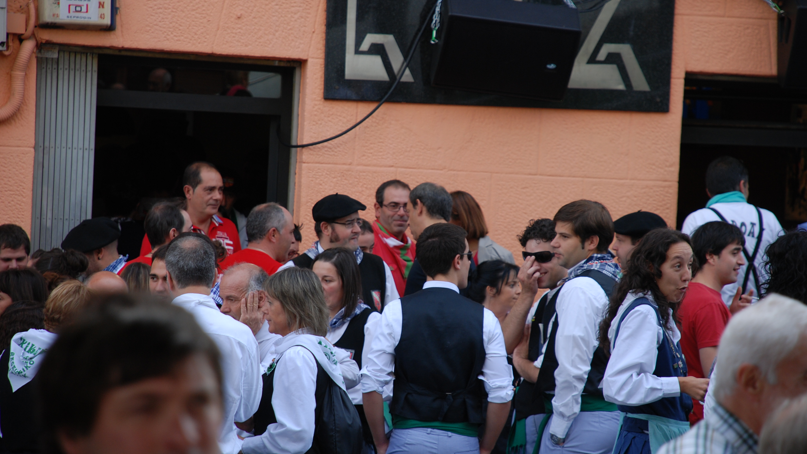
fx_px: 4569
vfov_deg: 5.7
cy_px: 231
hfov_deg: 10.1
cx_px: 404
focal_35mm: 214
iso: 200
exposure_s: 1/125
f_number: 5.6
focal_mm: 135
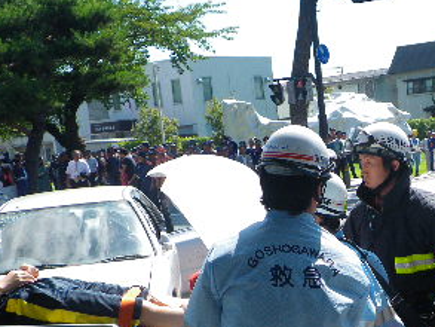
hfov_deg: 26.4
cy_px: 314
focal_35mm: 72
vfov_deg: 19.9
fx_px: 905
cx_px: 359
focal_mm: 5.8
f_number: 2.8
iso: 64
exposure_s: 1/640
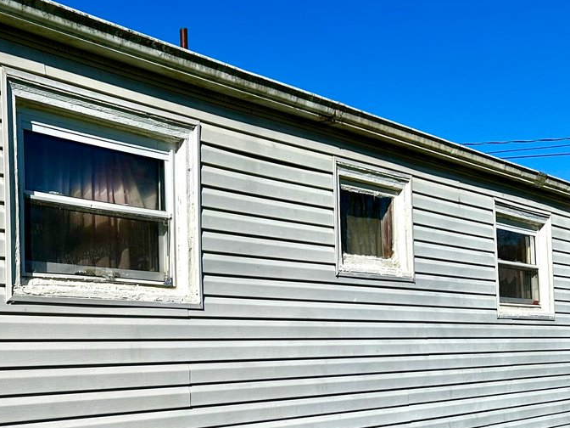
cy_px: 338
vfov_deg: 26.6
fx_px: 889
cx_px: 73
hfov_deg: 33.9
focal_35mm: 54
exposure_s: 1/10753
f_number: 1.78
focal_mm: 6.86
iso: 80
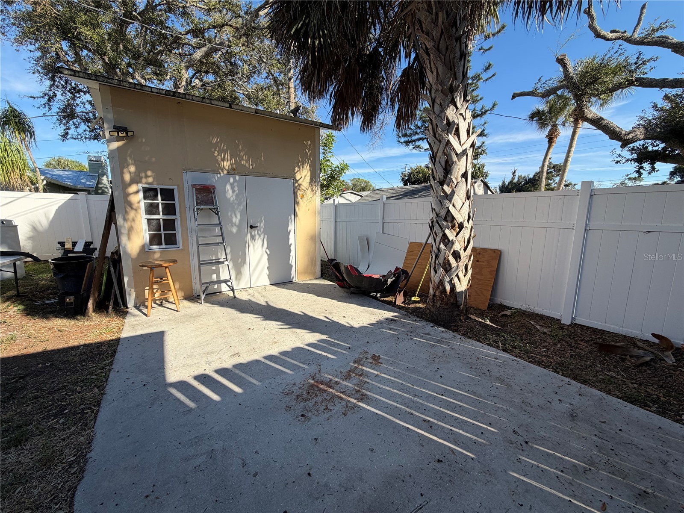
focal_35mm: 14
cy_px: 256
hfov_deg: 102.1
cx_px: 342
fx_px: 277
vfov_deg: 85.7
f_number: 2.2
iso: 32
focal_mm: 2.22
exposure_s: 1/770
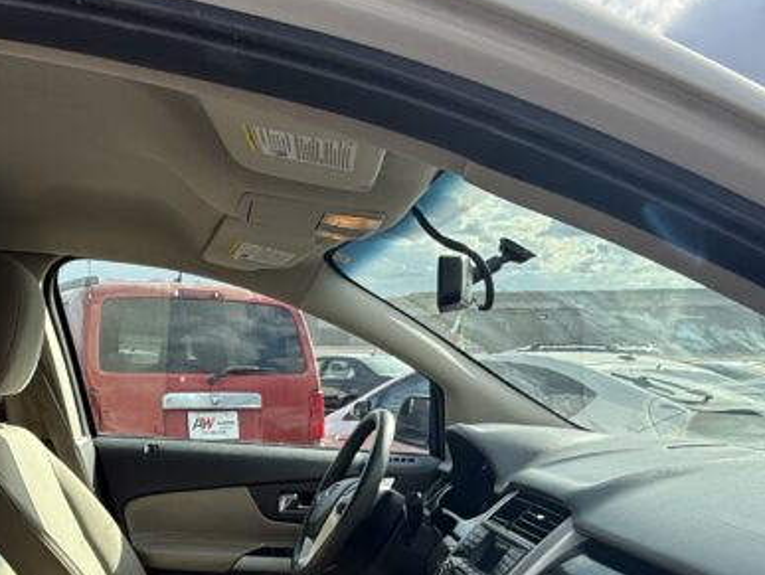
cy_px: 670
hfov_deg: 49.3
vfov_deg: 32.7
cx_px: 261
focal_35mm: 37
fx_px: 818
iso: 50
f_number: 2.2
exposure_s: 1/602
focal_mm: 2.22
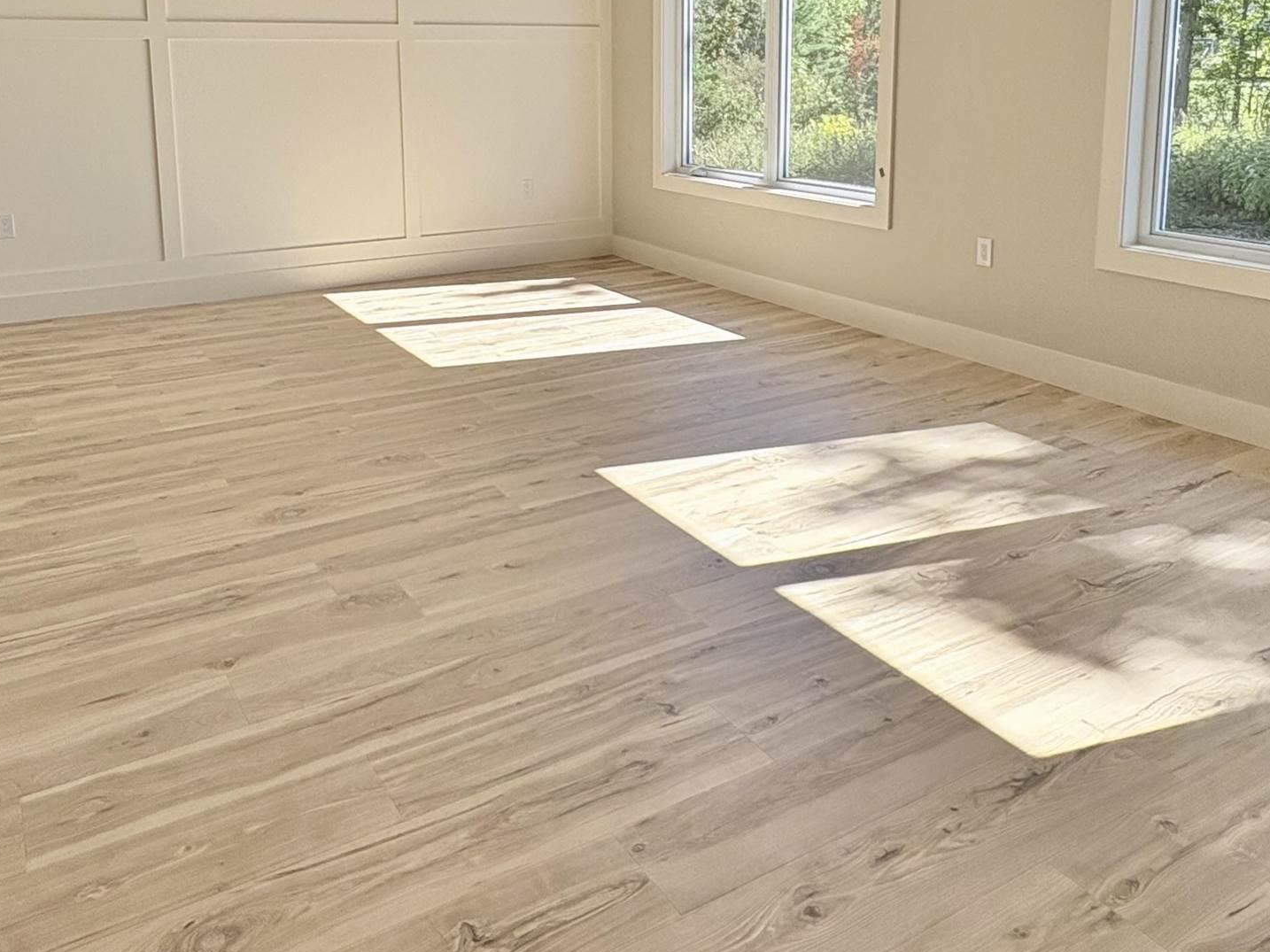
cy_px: 220
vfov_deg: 44.9
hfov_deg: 60.0
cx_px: 624
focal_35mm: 30
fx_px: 1100
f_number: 2.2
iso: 50
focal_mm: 2.22
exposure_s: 1/569
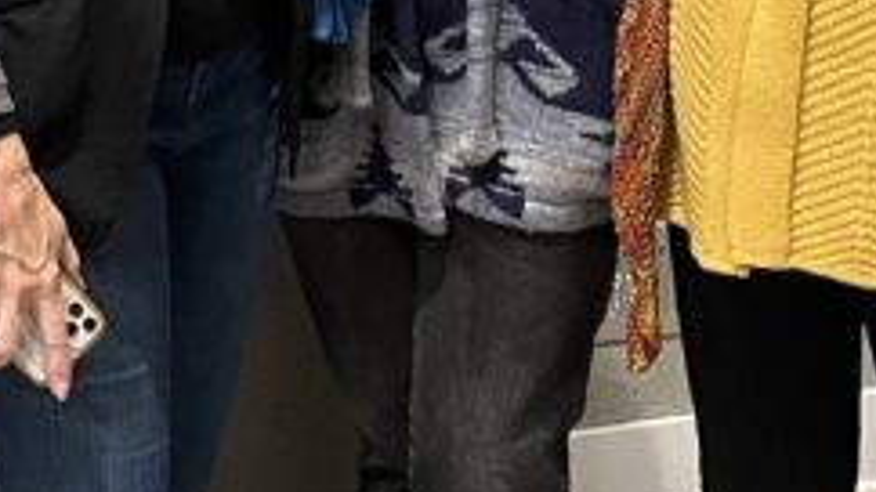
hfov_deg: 17.8
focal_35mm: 120
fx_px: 2787
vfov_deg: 10.0
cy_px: -65
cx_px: 239
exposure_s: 1/60
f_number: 1.6
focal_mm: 5.1
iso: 400
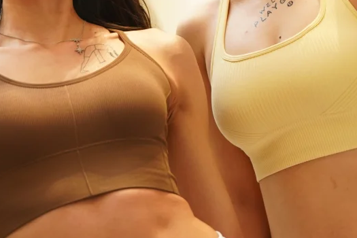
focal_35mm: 145
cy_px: -61
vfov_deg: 9.3
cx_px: 119
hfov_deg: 14.1
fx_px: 1438
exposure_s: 1/200
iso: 1000
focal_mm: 47
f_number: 2.8
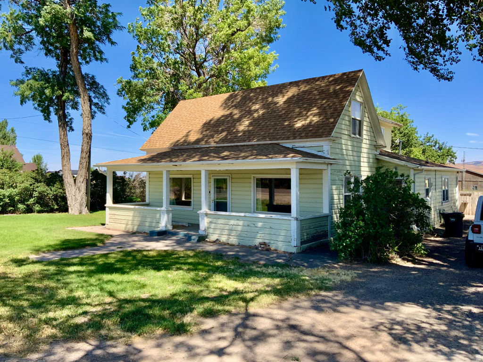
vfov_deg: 48.2
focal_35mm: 29
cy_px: 181
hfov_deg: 61.7
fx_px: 405
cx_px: 242
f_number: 1.8
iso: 16
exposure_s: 1/1015
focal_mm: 3
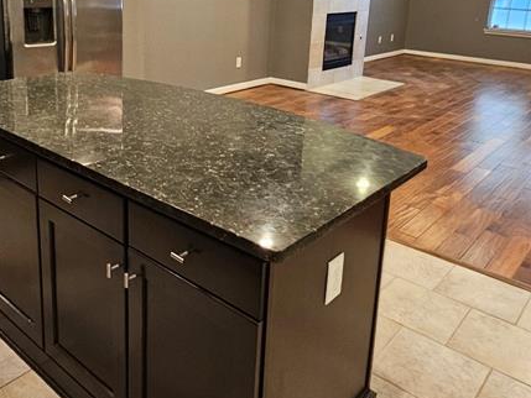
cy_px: 100
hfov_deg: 57.5
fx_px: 476
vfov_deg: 44.0
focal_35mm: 31
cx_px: 196
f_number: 2.2
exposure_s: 1/30
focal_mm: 2.2
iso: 400
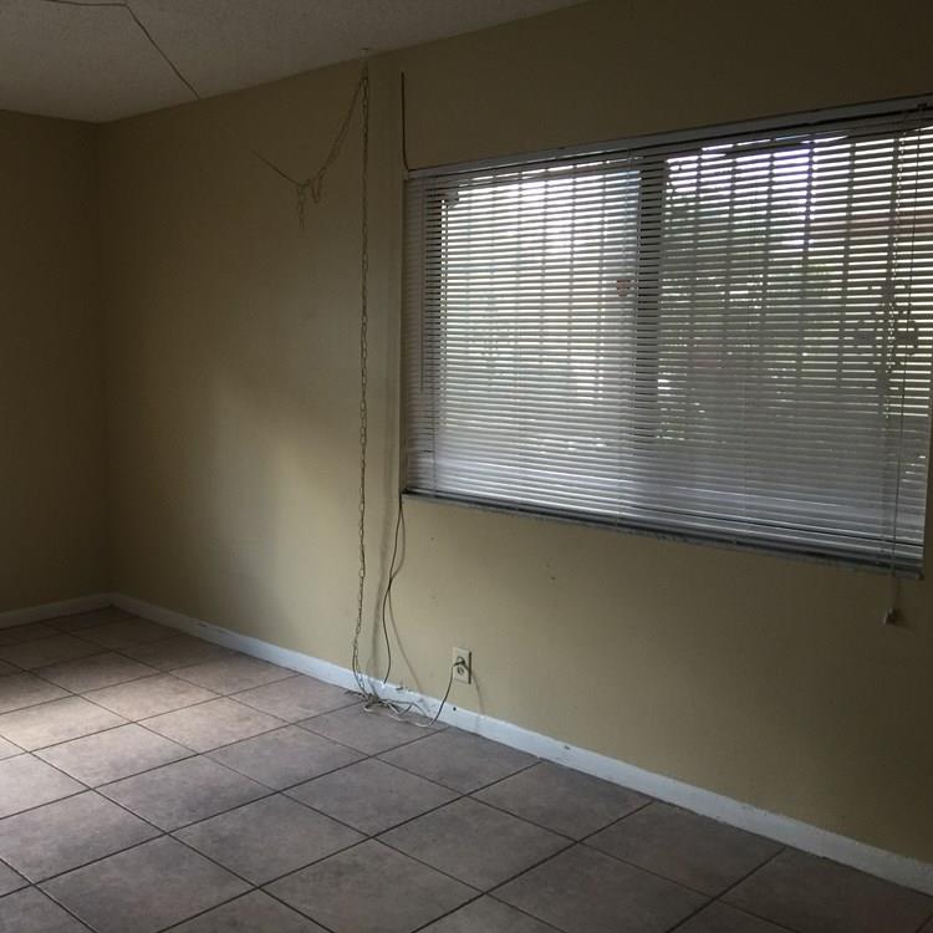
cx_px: 358
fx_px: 1067
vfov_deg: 47.2
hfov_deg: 46.9
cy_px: 458
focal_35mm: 35
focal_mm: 4.15
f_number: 2.2
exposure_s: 1/30
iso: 50
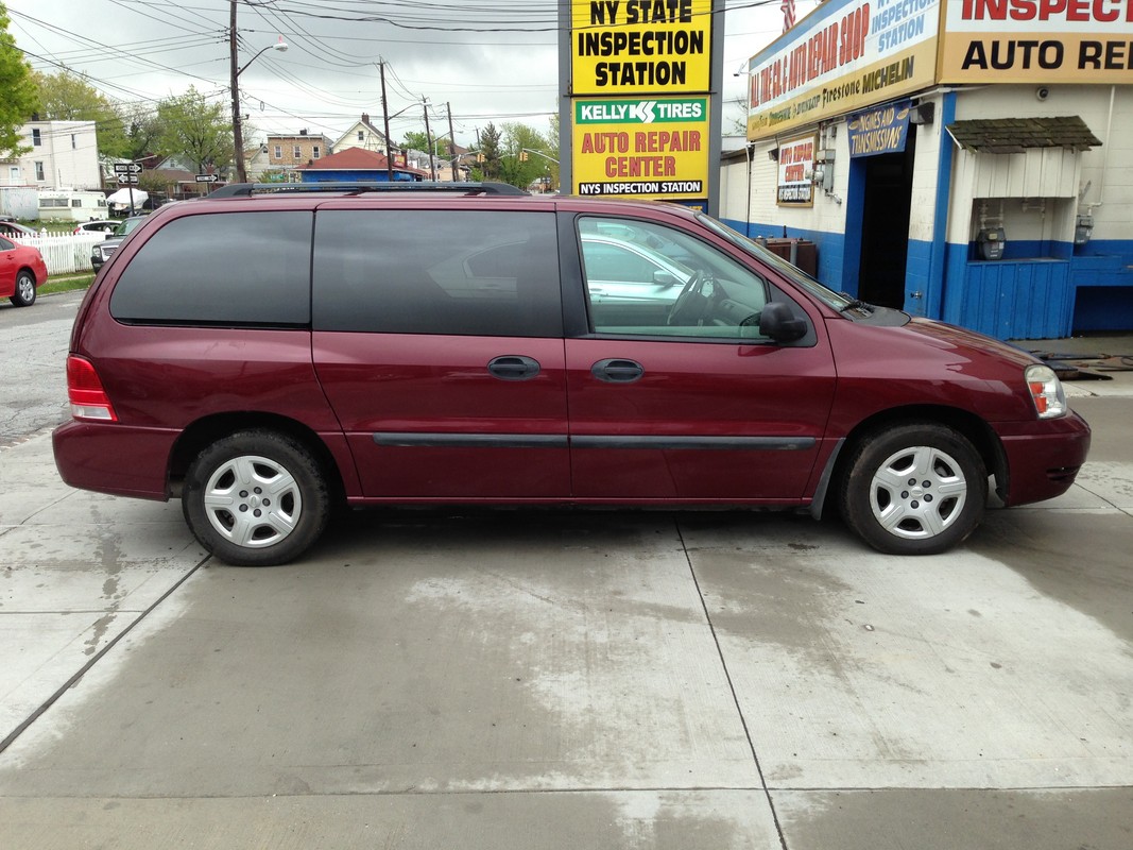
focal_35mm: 33
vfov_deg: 42.9
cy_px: 425
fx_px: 1080
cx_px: 566
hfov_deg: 55.4
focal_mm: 4.13
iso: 50
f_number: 2.4
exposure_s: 1/507
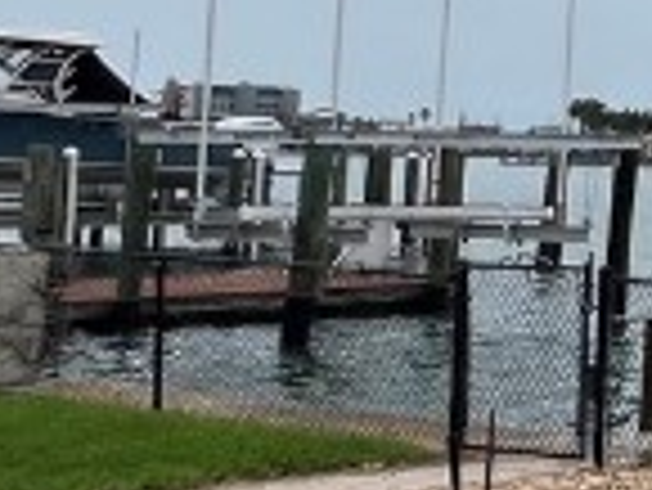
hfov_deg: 12.7
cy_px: 49
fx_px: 1734
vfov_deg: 15.9
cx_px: 1776
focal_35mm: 92
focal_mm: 1.57
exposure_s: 1/2732
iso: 32
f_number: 1.8
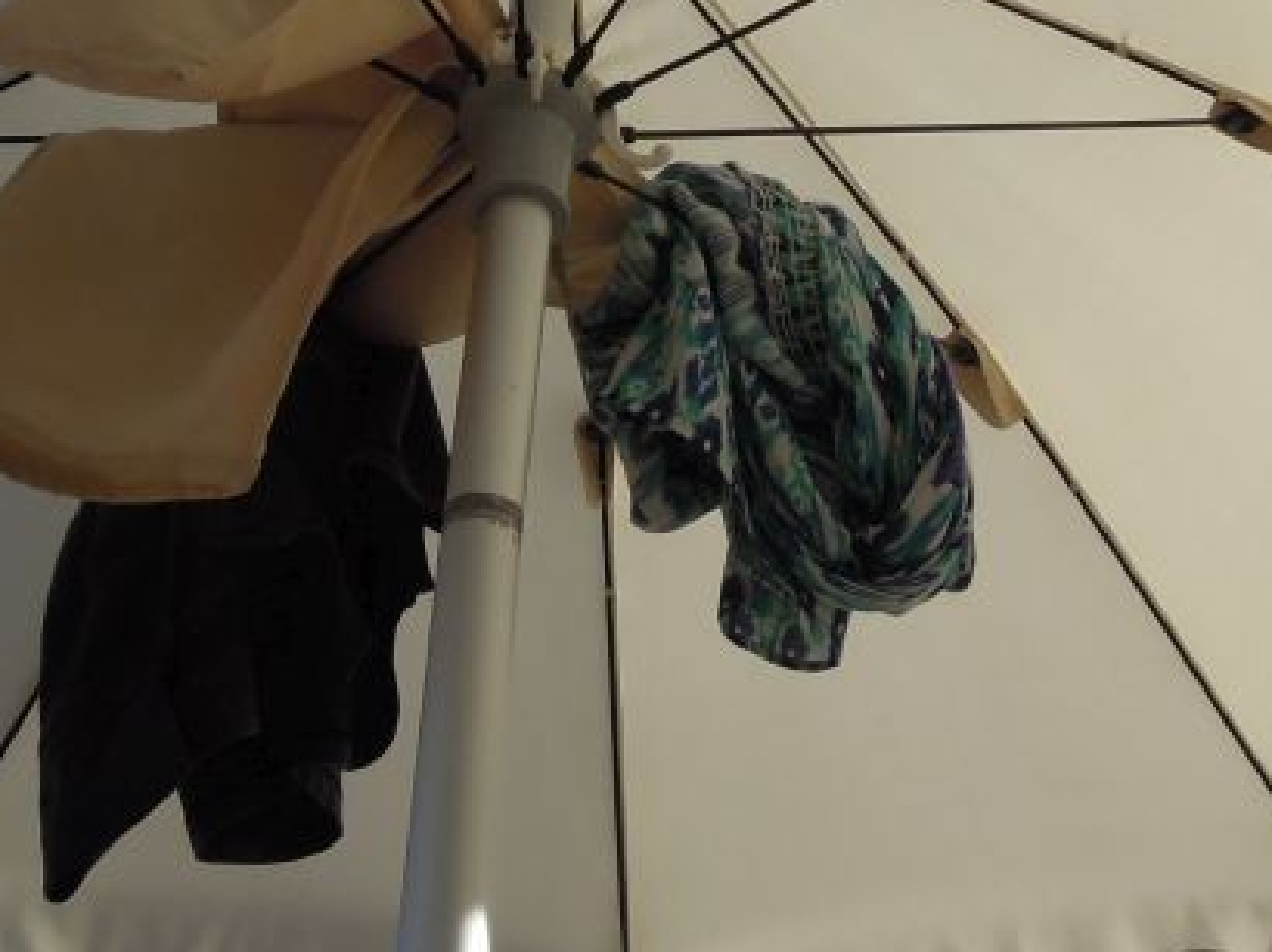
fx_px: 2203
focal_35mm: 60
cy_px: -62
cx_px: 620
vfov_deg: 23.1
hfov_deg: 32.2
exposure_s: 1/1600
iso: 160
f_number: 4
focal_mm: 4.3
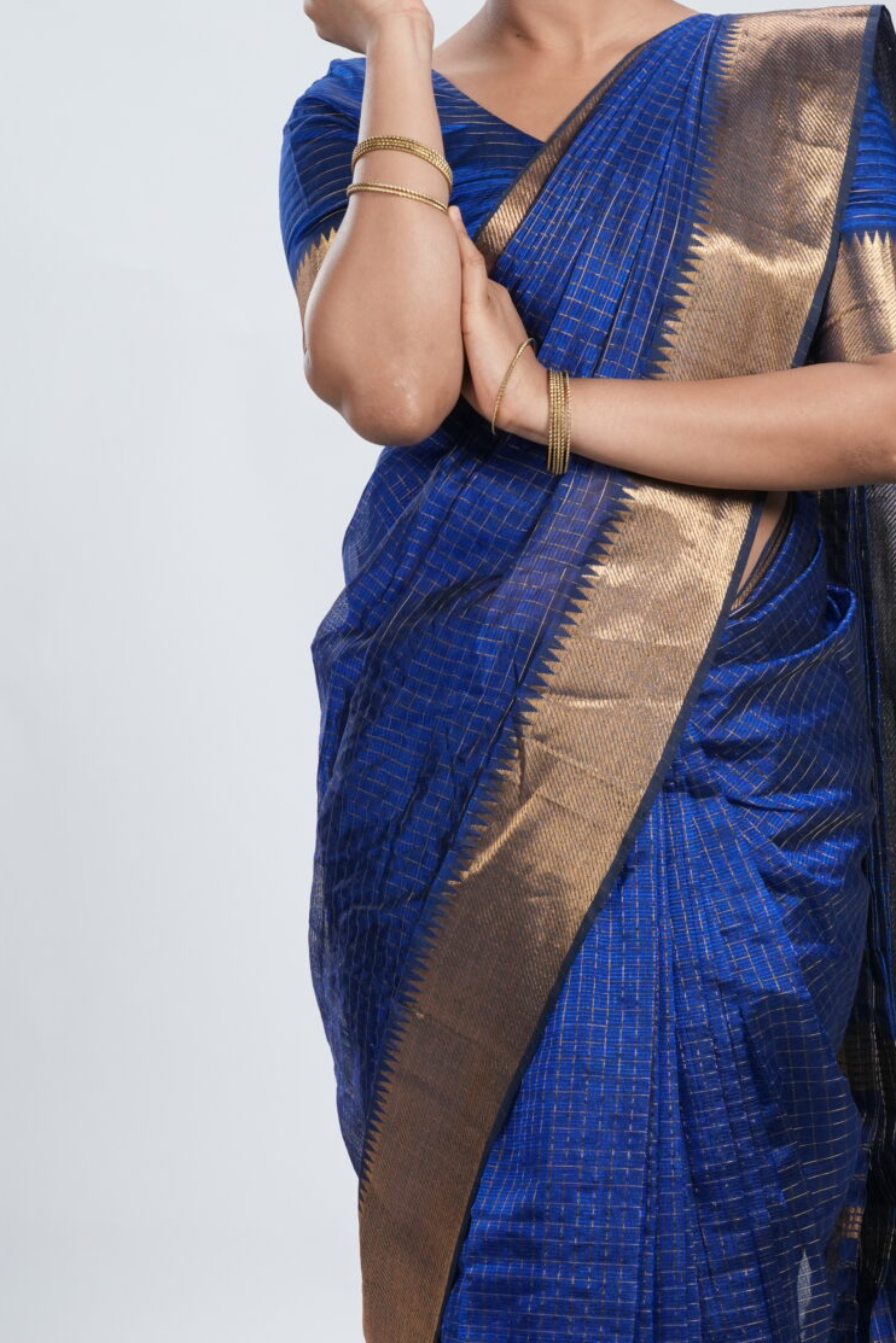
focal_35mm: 115
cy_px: 851
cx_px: 620
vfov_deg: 17.8
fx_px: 4293
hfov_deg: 11.9
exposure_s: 1/160
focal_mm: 50
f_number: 8
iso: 640
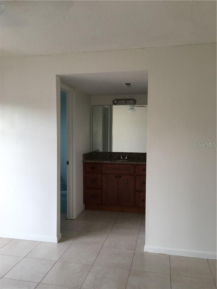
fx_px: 242
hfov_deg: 48.2
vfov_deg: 61.7
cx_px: 108
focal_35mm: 29
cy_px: 144
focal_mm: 4.15
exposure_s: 1/40
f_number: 2.2
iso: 32
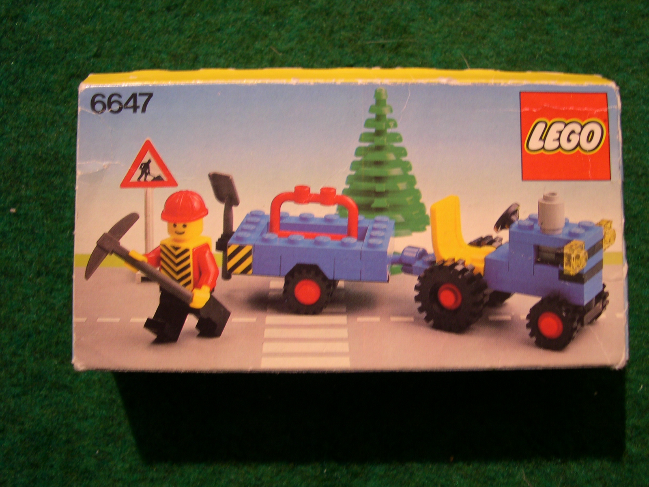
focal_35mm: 38
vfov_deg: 37.7
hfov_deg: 49.0
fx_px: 712
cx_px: 324
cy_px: 244
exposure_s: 1/5.4
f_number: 2.8
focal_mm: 8
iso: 118
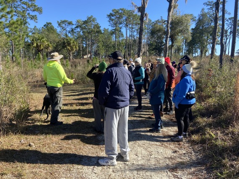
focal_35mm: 26
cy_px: 90
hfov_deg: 67.3
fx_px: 179
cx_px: 120
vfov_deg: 53.0
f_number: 1.8
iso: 32
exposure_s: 1/1025
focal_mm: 4.25
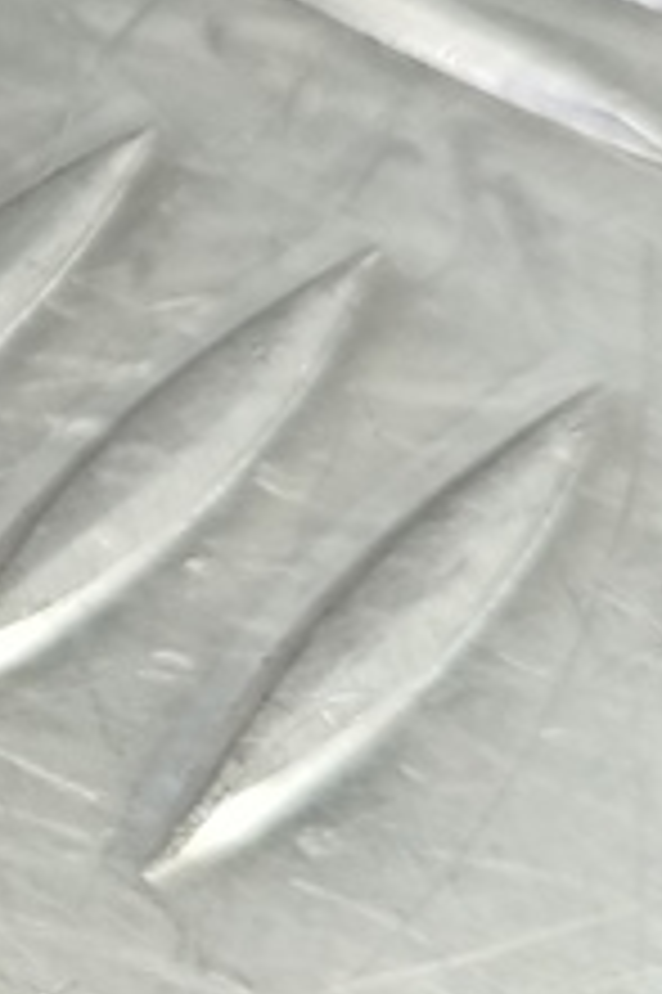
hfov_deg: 9.2
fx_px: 3066
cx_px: -1477
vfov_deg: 18.3
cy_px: 256
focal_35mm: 111
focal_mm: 4.11
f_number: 1.6
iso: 152
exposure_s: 1/50
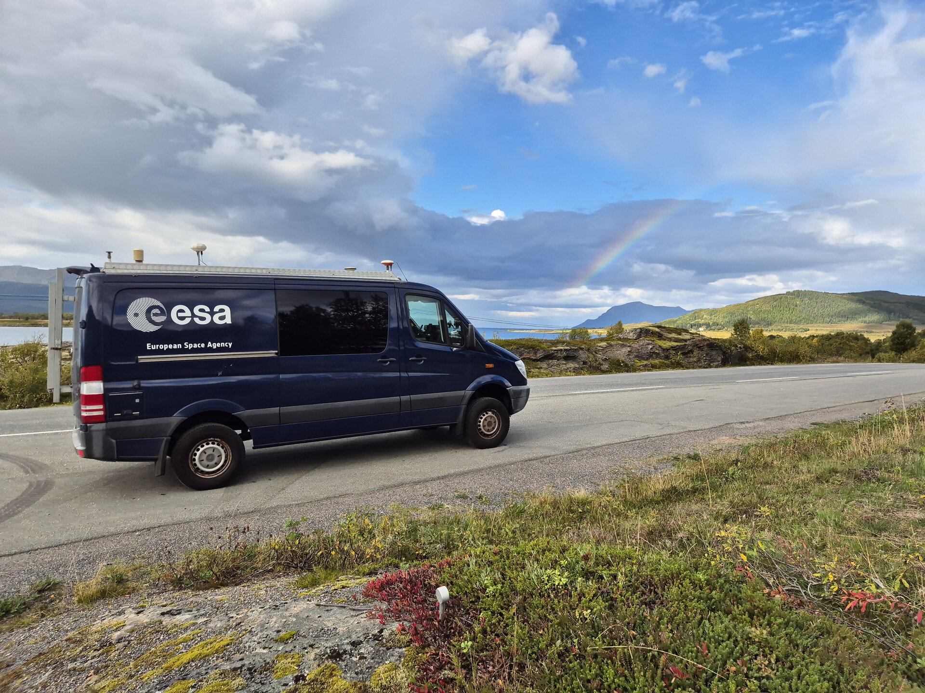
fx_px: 615
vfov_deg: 58.9
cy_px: 346
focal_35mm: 23
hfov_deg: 73.9
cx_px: 462
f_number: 1.8
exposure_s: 1/900
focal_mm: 5.4
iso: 25
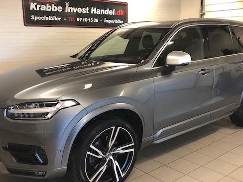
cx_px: 123
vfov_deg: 37.7
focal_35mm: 38
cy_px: 97
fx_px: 267
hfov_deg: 49.0
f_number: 1.8
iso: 80
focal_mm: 3.99
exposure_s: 1/17
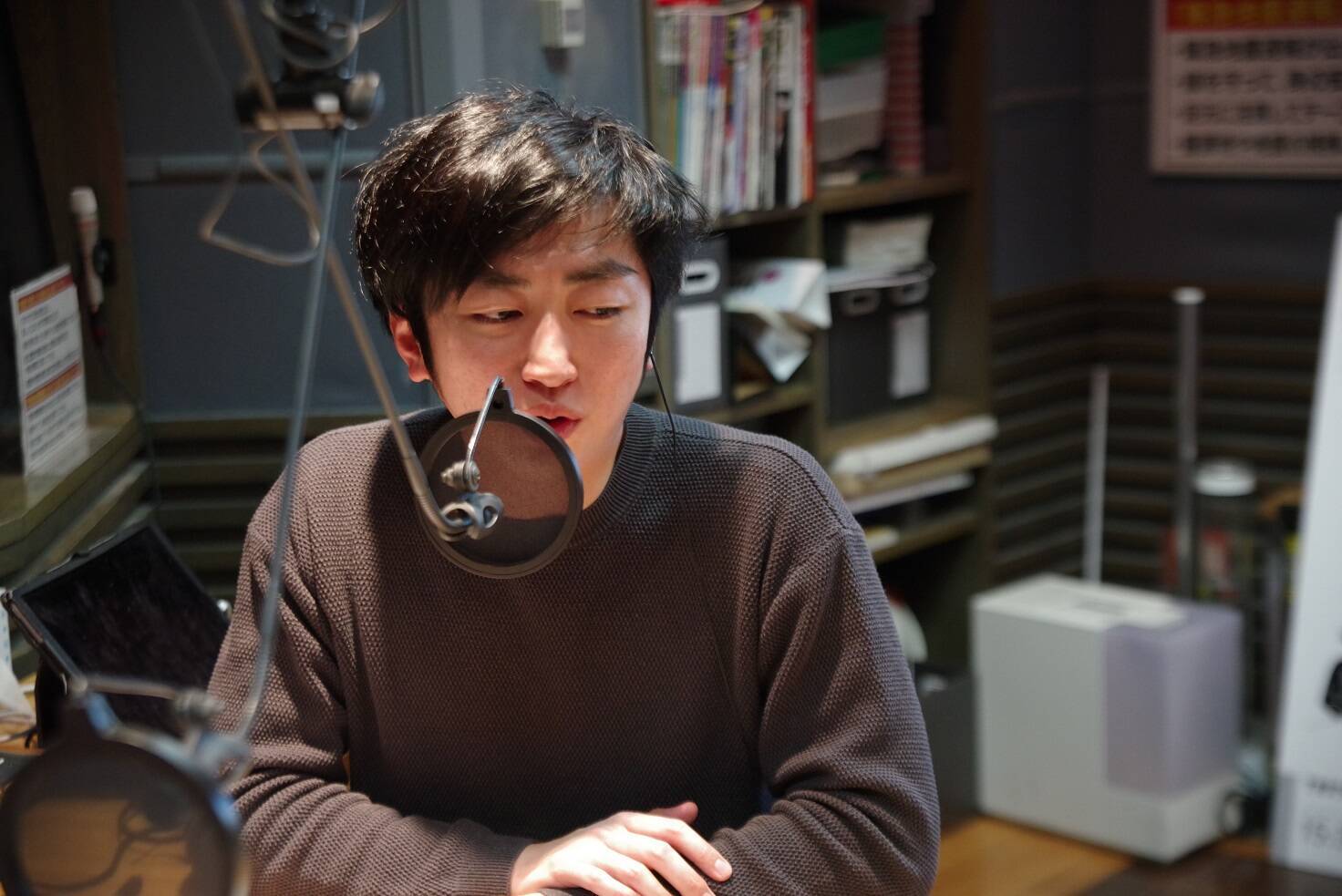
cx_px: 671
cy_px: 448
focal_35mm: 70
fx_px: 2611
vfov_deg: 19.5
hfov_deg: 28.8
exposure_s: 1/160
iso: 3200
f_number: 3.5
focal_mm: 70
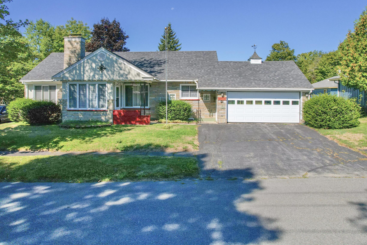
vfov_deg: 47.7
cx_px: 172
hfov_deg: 67.3
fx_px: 275
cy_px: 98
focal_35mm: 27
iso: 100
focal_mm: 8.38
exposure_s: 1/4000
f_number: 2.8
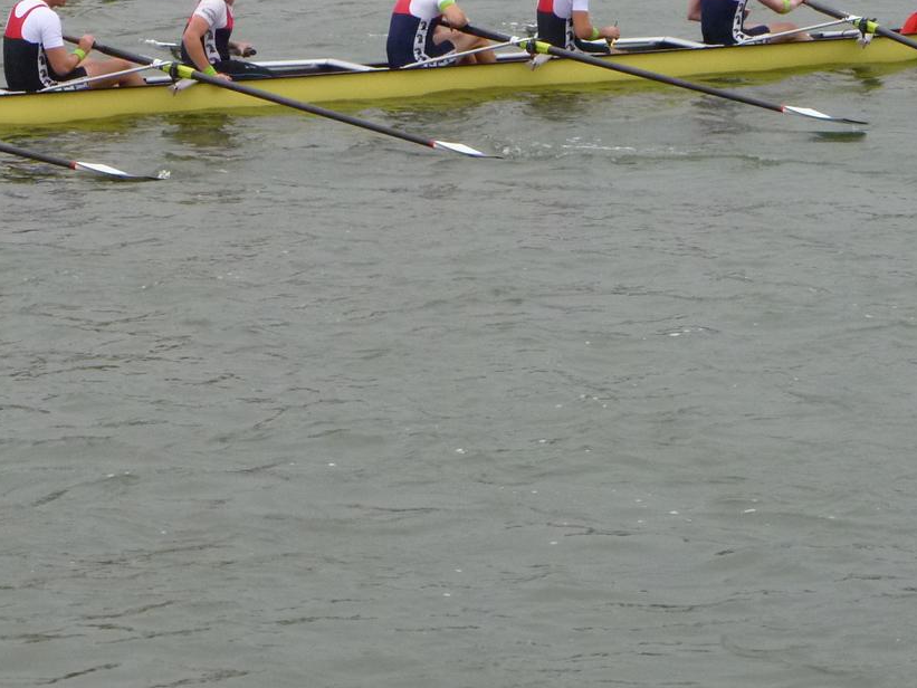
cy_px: 116
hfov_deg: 8.7
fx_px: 5988
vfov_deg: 6.6
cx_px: 280
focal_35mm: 226
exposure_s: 1/250
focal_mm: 20.7
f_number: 4.9
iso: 320
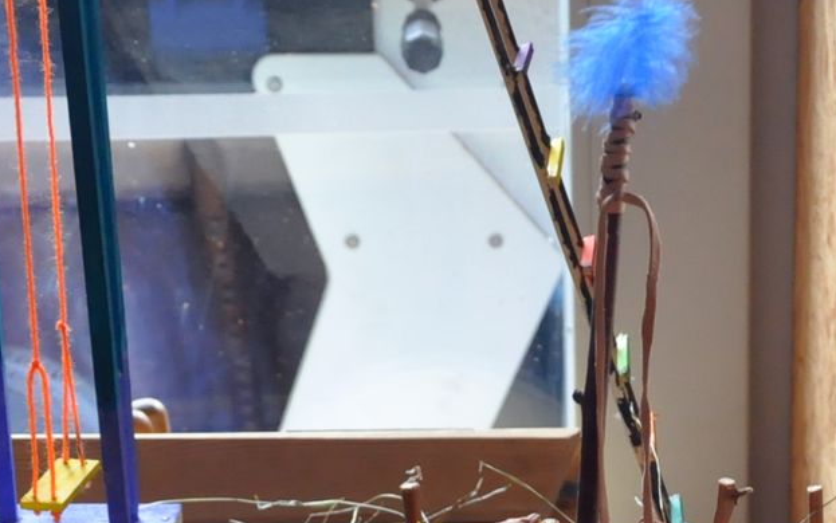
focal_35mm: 147
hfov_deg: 14.1
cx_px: 753
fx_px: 3351
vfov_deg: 8.7
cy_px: 759
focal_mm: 30
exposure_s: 1/90
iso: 1600
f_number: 4.8
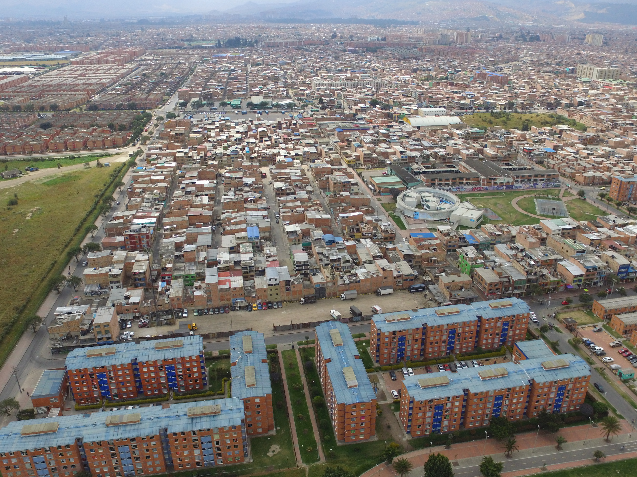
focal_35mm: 25
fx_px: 460
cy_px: 250
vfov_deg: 54.9
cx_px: 343
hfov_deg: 69.3
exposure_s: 1/1232
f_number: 2.8
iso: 100
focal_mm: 3.61
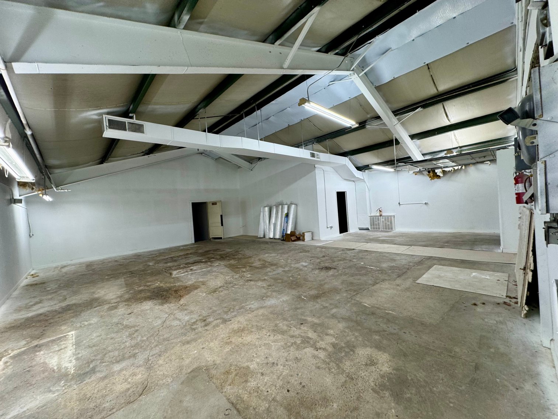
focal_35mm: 14
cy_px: 210
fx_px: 226
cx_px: 279
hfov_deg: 102.1
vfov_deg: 85.7
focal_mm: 2.22
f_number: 2.2
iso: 125
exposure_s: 1/120
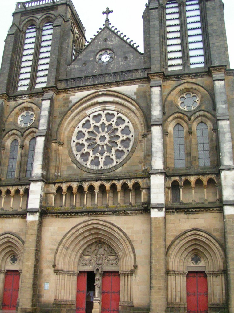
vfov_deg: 46.8
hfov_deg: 35.9
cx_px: 114
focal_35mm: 40
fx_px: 361
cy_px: 163
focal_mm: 5.8
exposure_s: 1/640
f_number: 5.6
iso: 400
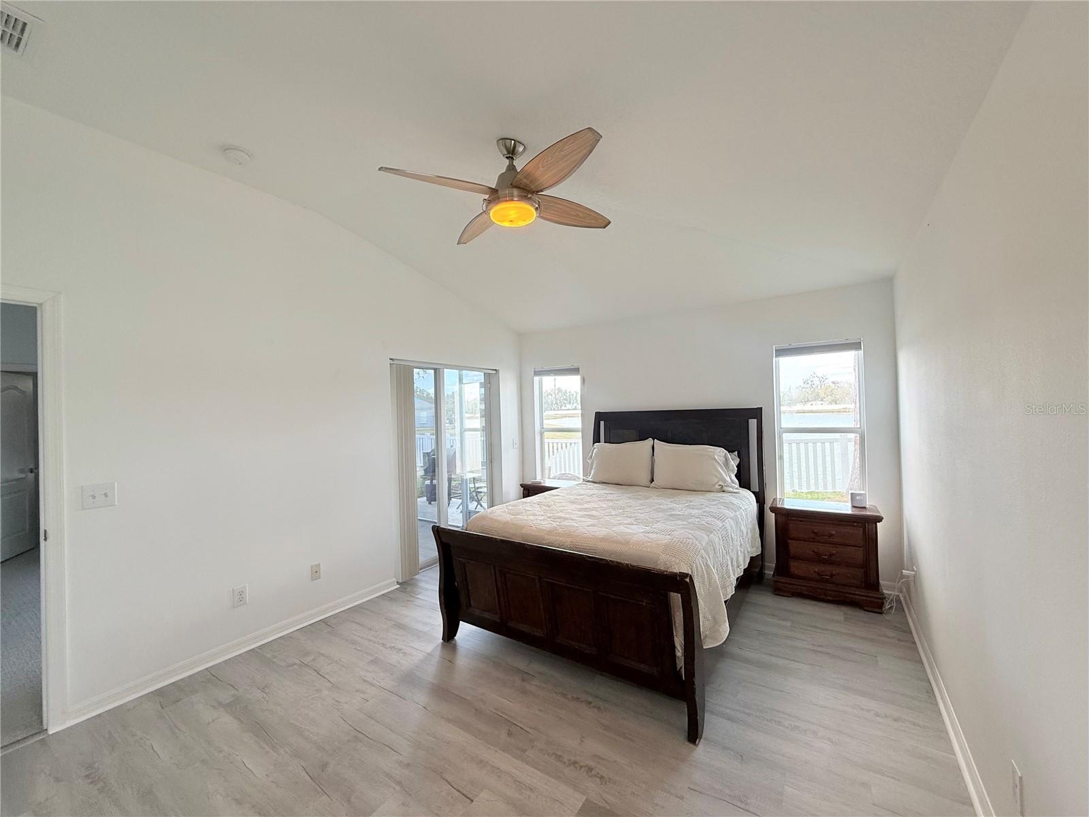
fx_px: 440
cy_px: 408
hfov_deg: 102.1
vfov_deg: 85.7
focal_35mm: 14
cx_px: 544
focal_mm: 2.22
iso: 100
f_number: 2.2
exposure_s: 1/120
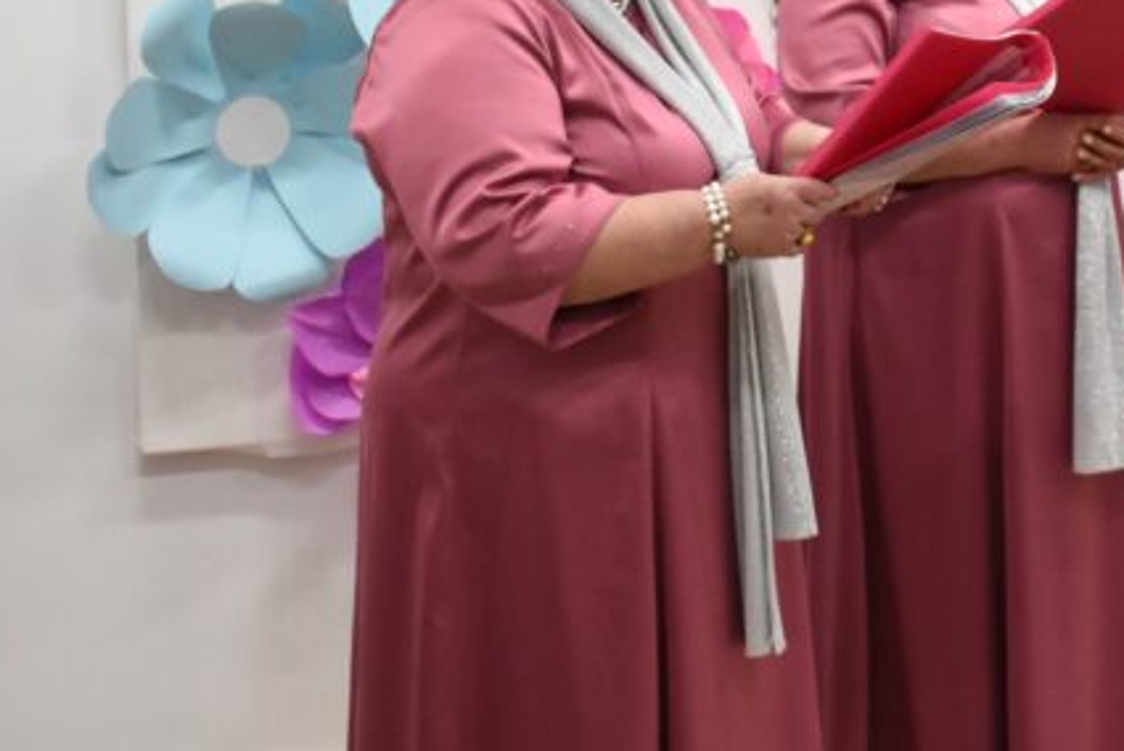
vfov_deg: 12.2
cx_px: 1523
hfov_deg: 17.3
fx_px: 3437
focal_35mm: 110
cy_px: -93
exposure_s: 1/125
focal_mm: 26
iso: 2000
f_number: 3.8
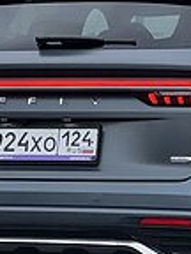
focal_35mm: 293
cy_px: 102
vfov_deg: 6.8
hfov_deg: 5.1
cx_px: 163
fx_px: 2156
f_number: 2.8
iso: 32
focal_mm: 9
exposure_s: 1/121
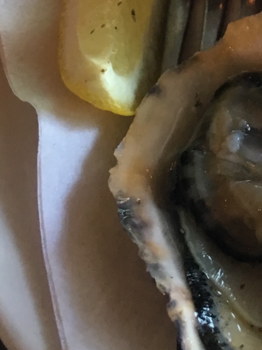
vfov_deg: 15.8
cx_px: 418
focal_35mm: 113
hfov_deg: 12.3
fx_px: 1141
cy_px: -195
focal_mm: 4.15
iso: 80
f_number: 2.2
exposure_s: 1/30
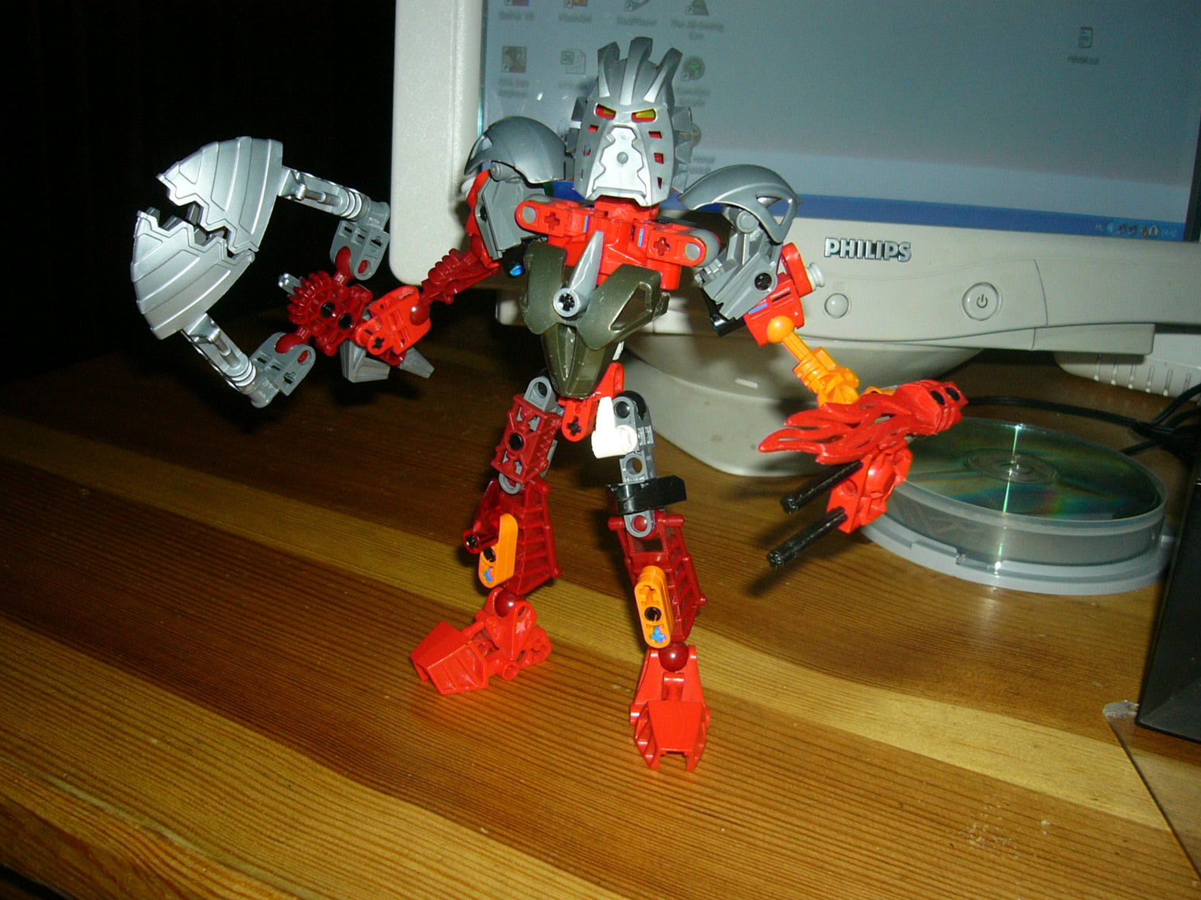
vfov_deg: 39.7
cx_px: 614
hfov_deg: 51.4
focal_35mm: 36
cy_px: 443
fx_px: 1249
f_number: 2.8
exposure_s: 1/60
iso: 100
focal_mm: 5.8
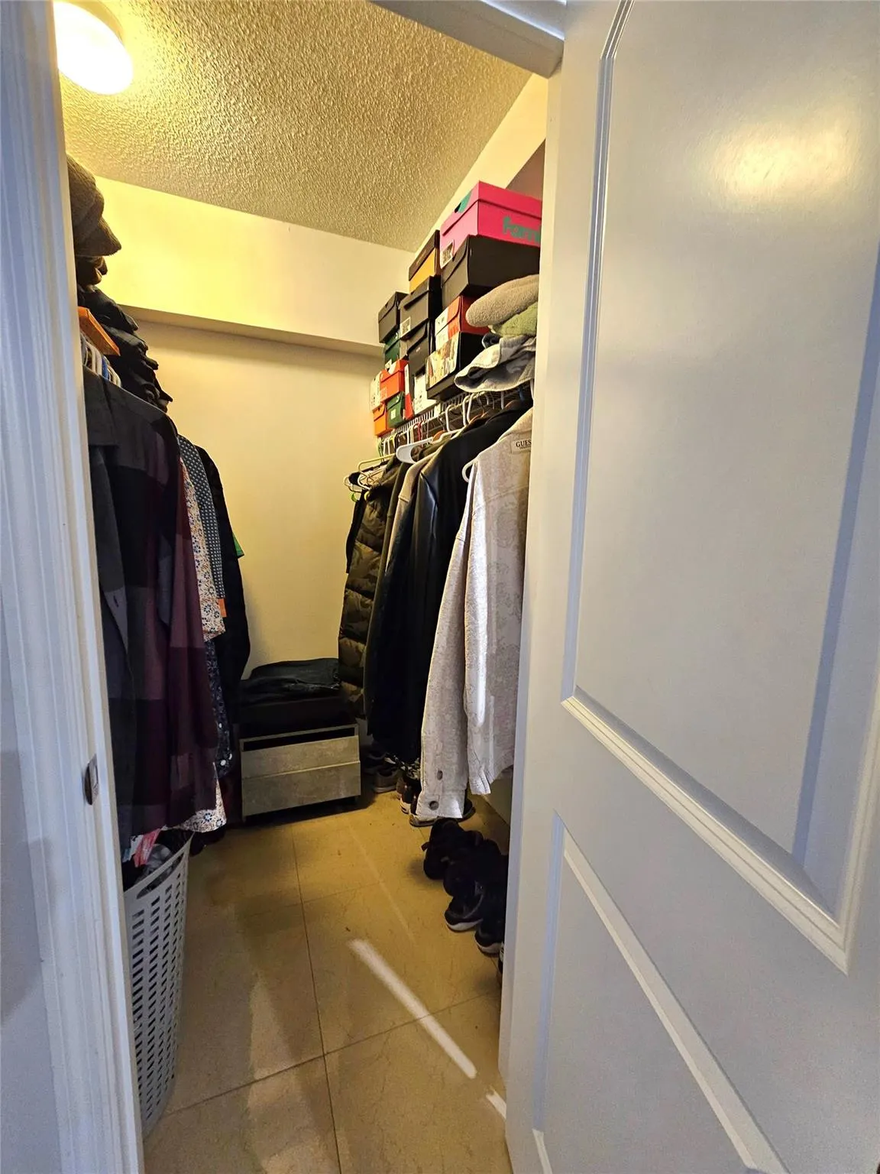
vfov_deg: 106.2
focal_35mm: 13
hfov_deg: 89.9
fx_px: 441
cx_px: 440
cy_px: 587
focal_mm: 2.2
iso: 400
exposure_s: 1/30
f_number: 2.2
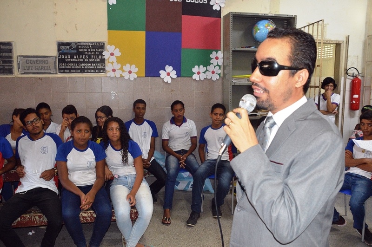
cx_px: 186
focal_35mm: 33
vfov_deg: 39.9
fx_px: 341
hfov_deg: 57.3
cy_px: 124
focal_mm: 22
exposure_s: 1/60
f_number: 3.8
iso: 2200
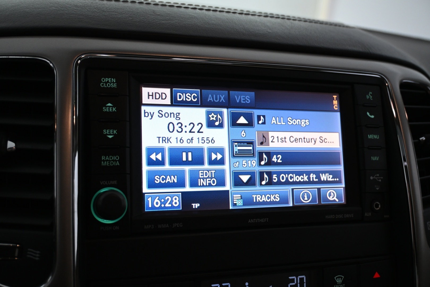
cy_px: 144
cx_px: 215
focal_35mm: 38
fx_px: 448
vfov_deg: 35.5
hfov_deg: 51.3
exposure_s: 1/60
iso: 1000
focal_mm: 25
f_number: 4.2
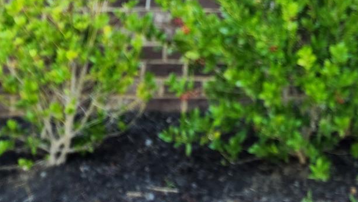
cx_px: 374
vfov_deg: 12.7
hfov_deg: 24.0
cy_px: -194
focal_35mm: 84
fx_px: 798
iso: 25
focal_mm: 5.4
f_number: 1.8
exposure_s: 1/180
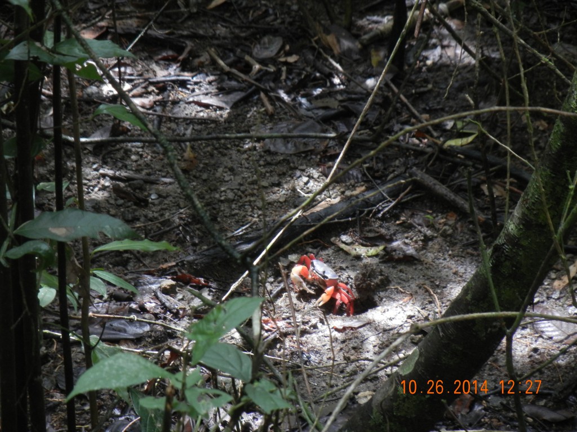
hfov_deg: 7.6
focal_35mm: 262
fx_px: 4367
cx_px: 288
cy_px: 216
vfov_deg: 5.7
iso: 400
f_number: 5.1
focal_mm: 47.2
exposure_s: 1/41.8
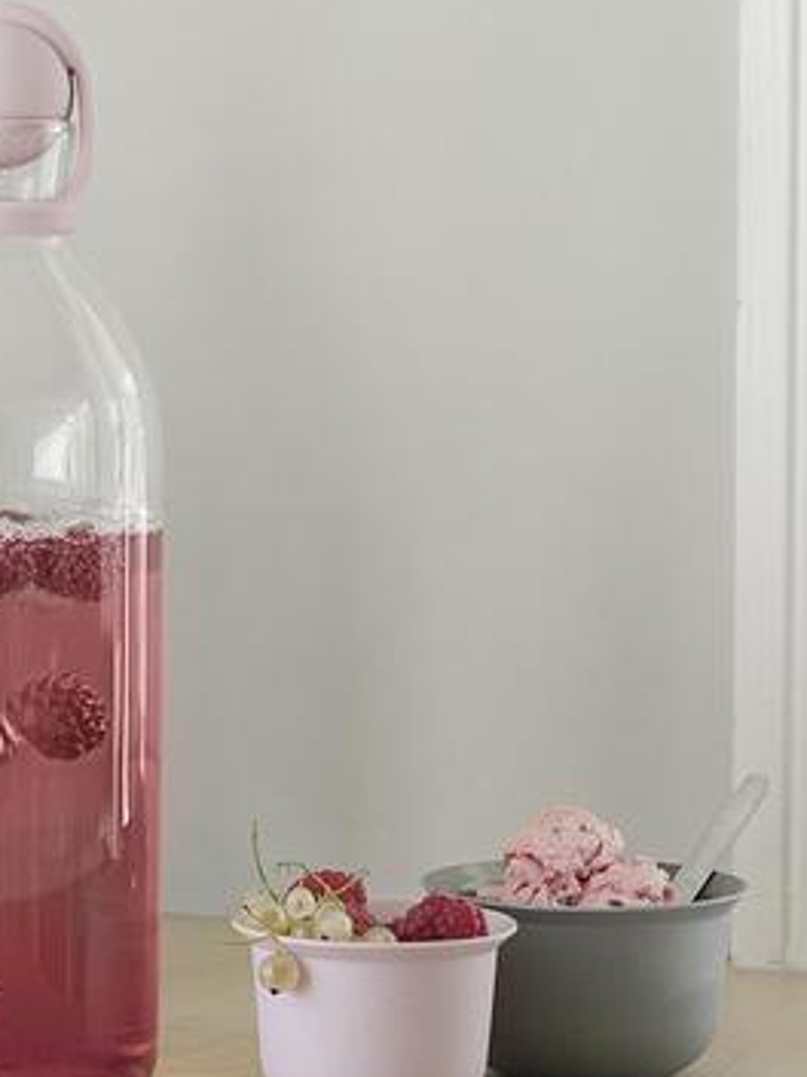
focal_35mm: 155
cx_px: 18
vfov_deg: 12.7
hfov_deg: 9.5
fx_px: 4818
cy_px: 133
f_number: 5.6
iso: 100
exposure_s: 1/30
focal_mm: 80
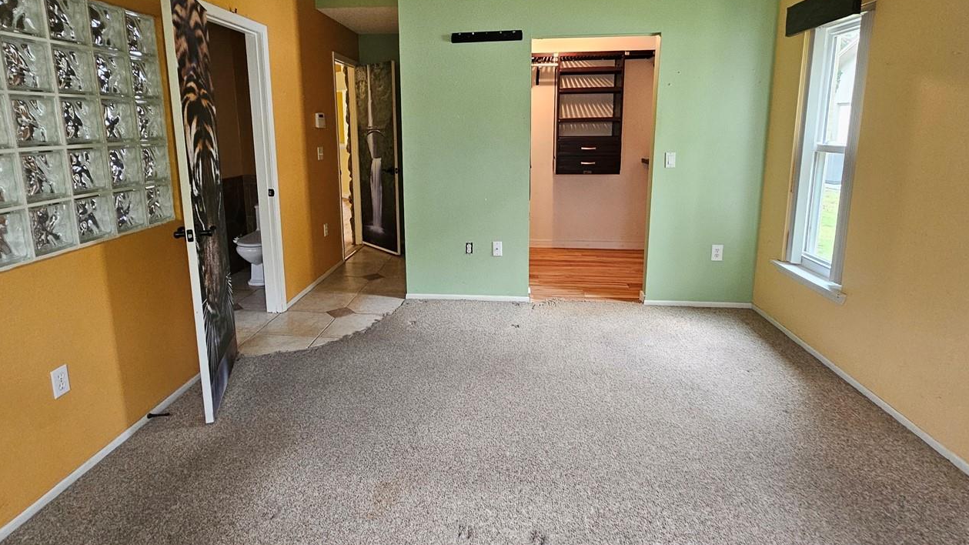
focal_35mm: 18
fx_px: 462
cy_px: 217
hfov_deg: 92.5
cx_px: 453
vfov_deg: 60.5
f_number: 2.2
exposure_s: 1/40
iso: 320
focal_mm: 2.2
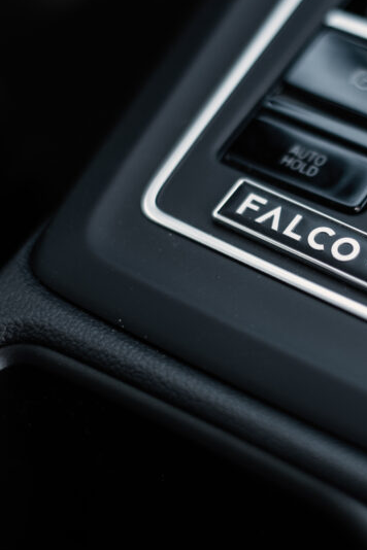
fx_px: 1468
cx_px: 313
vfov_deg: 21.2
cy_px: 256
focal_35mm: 96
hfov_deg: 14.1
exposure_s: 1/125
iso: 200
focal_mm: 50
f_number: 1.8
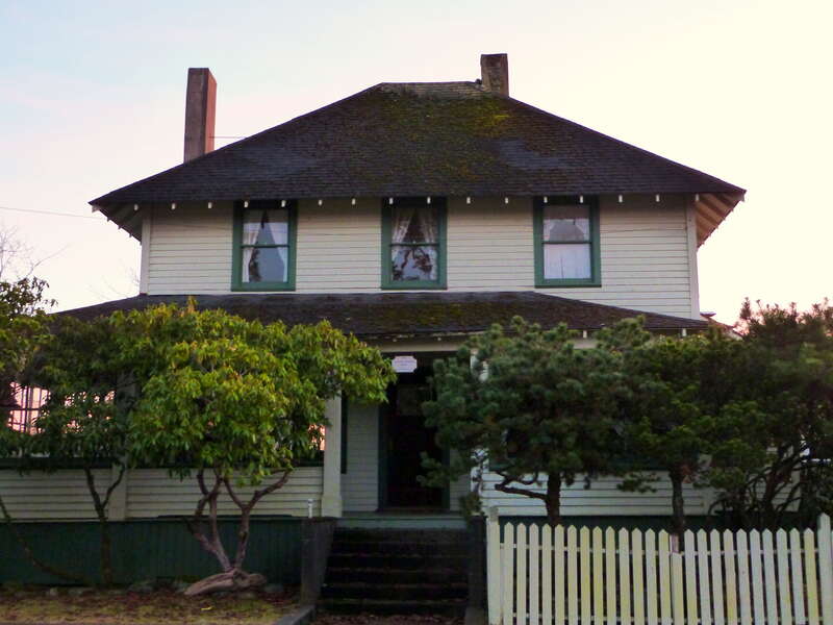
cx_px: 416
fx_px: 1059
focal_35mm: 44
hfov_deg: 42.9
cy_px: 312
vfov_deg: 32.9
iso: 800
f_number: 3.2
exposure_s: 1/4
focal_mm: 7.9
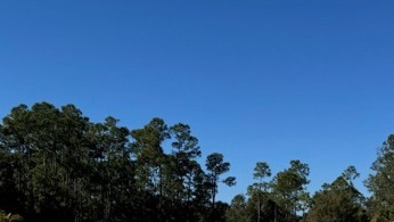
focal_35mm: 58
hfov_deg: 35.7
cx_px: 256
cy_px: 303
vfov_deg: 19.0
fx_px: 606
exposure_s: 1/7937
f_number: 1.78
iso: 80
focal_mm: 6.76
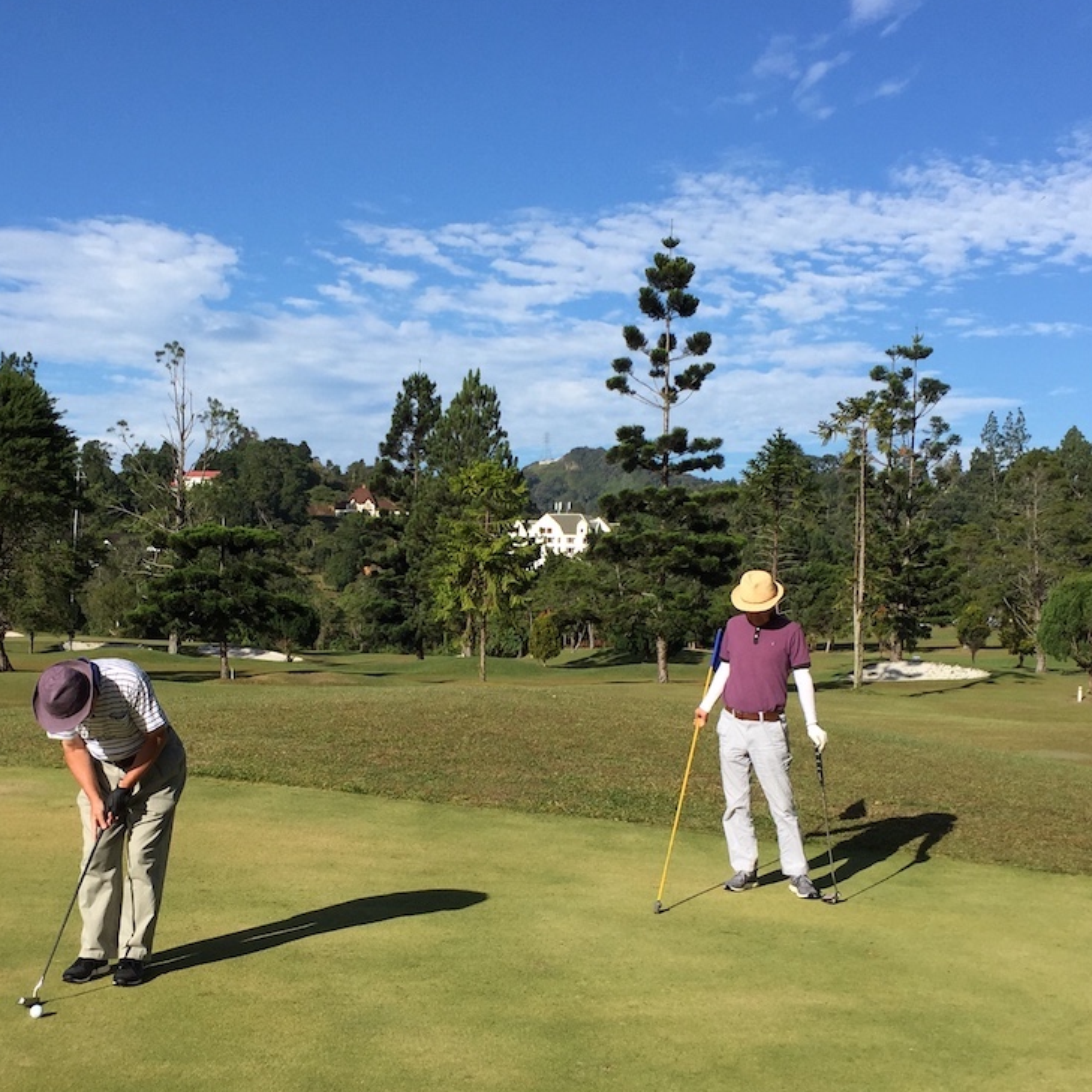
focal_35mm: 45
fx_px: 1606
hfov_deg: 37.5
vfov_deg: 37.5
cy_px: 602
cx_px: 478
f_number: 2.2
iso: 32
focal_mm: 4.15
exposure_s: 1/2326
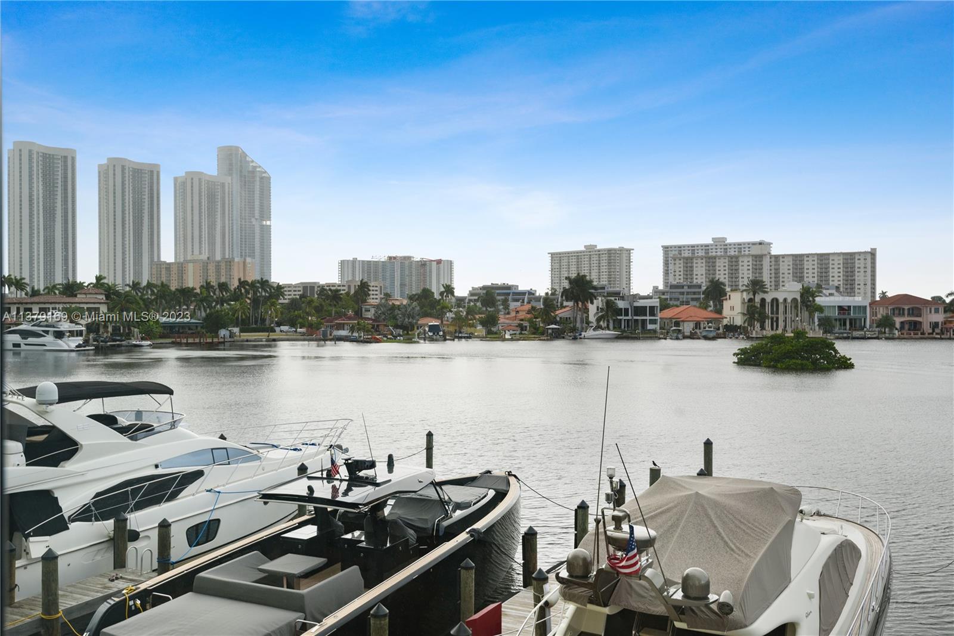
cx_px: 477
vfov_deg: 41.1
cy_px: 318
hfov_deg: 58.7
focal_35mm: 32
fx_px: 848
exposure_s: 1/500
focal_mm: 32
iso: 250
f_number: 8
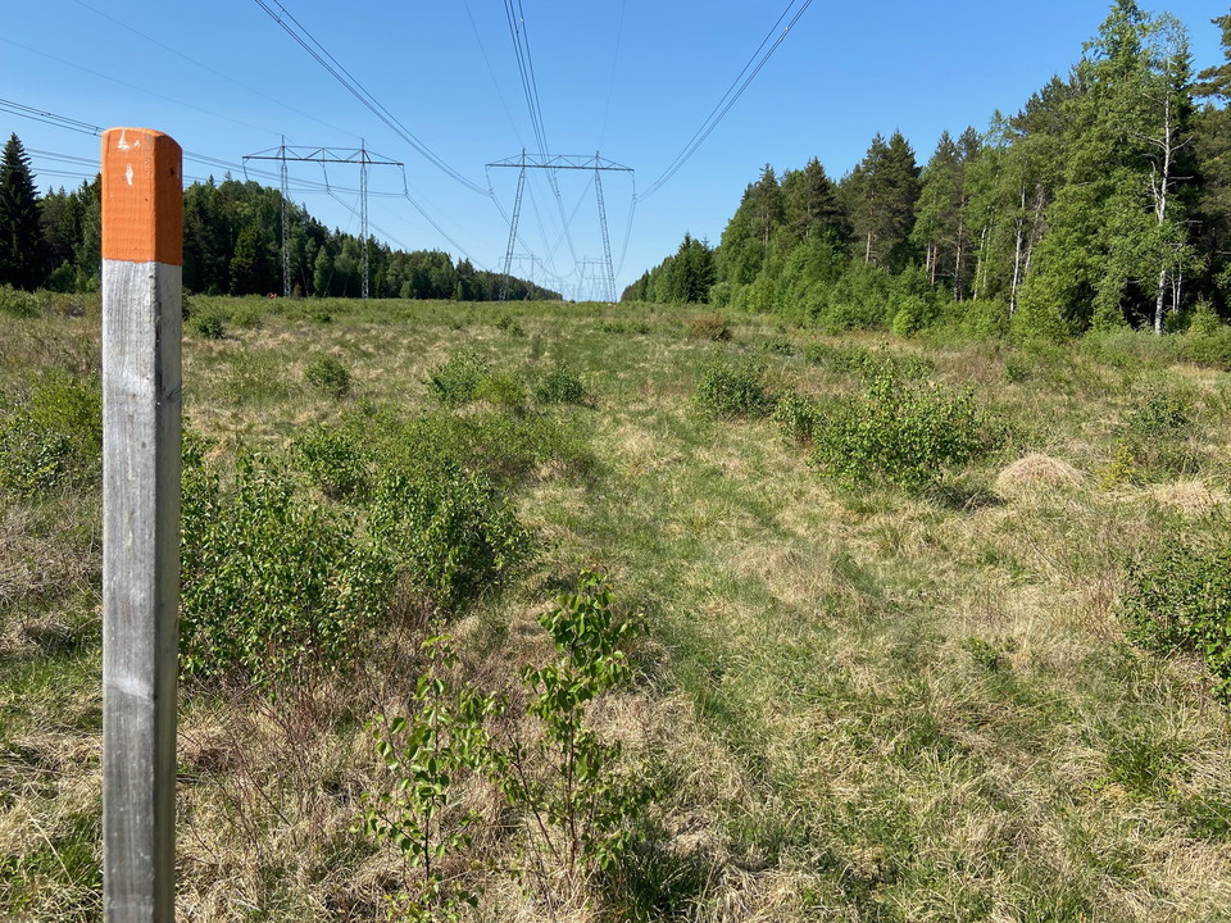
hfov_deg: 67.3
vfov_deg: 53.1
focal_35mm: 26
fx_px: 925
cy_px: 462
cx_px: 616
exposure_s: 1/2268
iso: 32
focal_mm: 4.25
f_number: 1.8
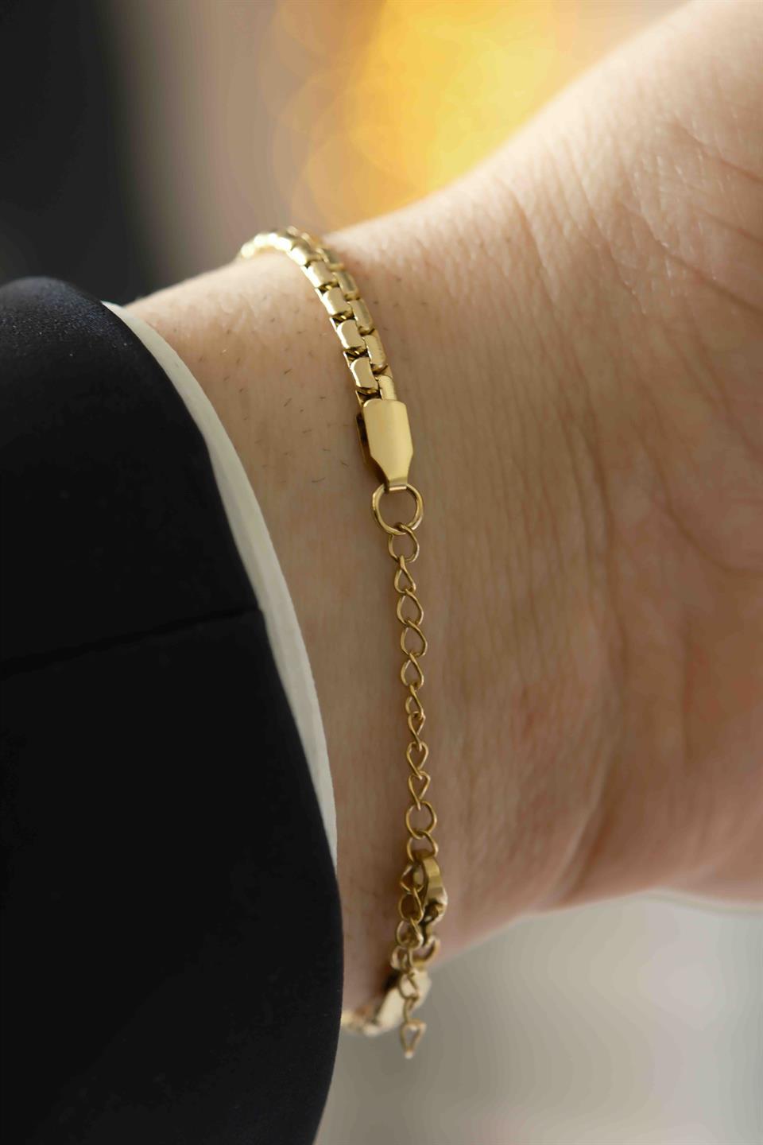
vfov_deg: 17.1
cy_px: 572
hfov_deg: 11.4
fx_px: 3815
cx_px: 382
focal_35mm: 120
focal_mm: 80
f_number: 4
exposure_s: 1/30
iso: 400
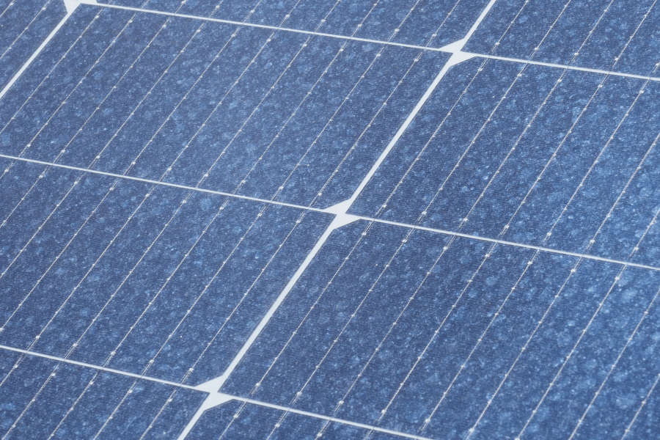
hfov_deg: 13.1
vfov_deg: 8.7
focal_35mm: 157
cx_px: 330
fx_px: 2878
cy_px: 220
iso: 1600
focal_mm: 105
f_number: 20
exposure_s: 1/400
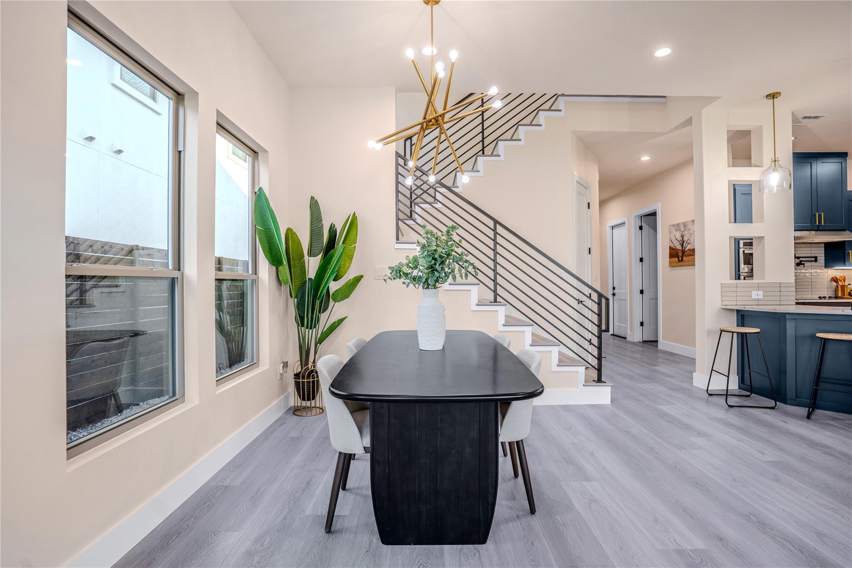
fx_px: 402
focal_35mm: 17
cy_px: 284
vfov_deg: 70.4
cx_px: 426
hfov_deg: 93.3
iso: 100
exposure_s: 1/40
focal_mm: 17
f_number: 4
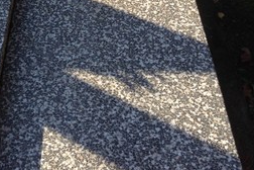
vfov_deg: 14.8
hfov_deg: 23.1
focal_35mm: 87
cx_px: 51
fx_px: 614
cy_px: -71
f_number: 2.4
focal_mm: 4.12
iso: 50
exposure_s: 1/547
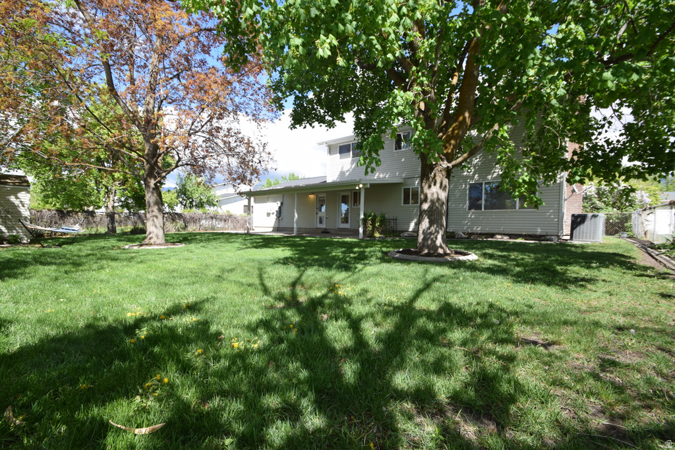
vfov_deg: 77.3
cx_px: 338
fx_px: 281
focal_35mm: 15
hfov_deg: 100.4
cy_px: 225
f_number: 8
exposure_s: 1/250
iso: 250
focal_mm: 10
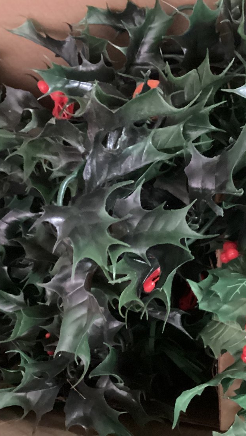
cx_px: 198
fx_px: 533
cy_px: 214
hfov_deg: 25.5
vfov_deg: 44.6
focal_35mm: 46
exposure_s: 1/17
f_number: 2.4
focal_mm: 3.3
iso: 800
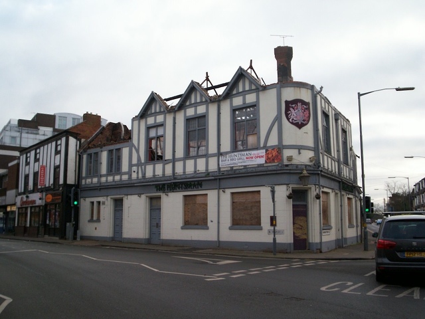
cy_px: 160
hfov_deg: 51.4
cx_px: 212
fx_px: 442
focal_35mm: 36
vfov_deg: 39.7
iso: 100
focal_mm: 5.9
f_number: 4.5
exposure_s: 1/152
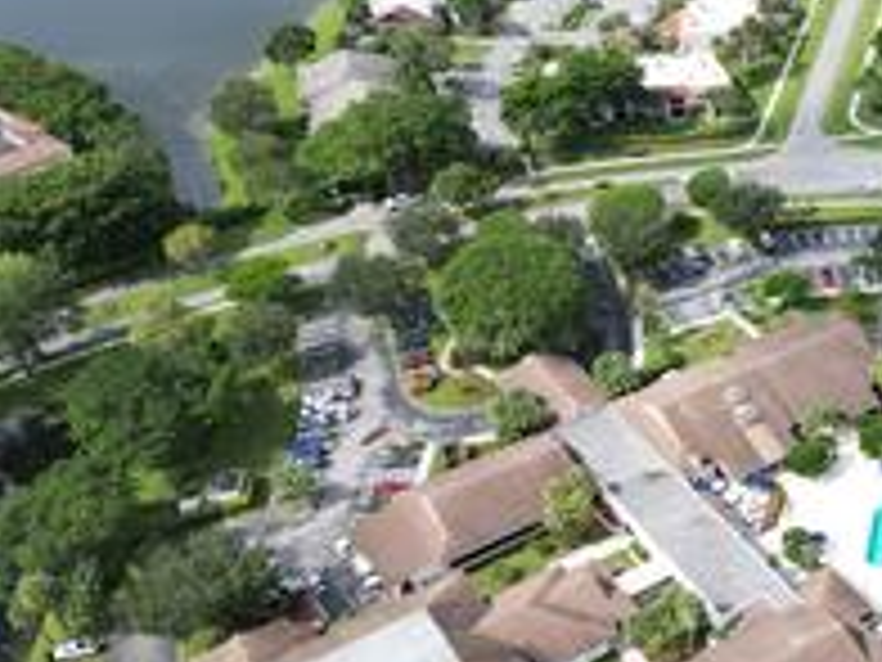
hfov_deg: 35.0
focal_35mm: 49
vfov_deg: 29.4
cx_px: 896
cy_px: 450
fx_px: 1248
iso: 200
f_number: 1.7
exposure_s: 1/2500
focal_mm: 6.72
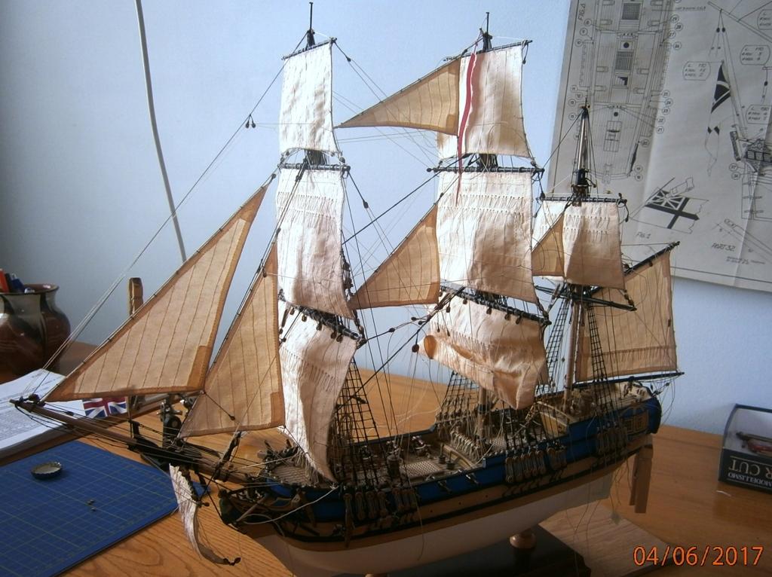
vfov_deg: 53.0
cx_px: 386
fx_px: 579
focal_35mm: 26
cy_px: 288
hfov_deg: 67.4
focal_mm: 4.7
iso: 80
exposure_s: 1/40
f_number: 2.8
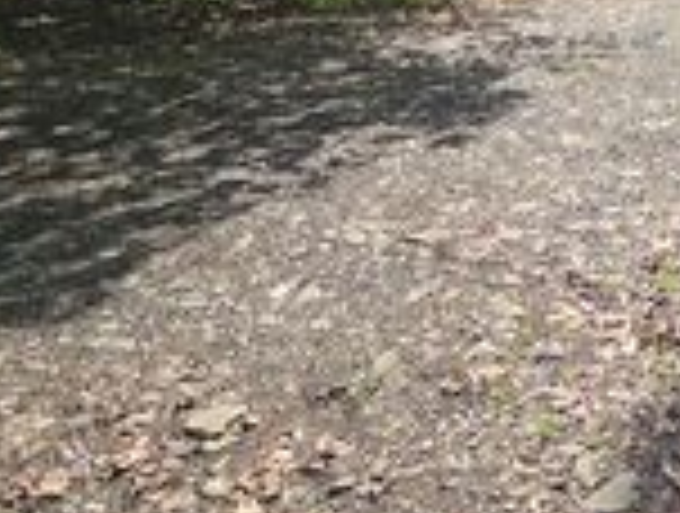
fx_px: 729
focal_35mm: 37
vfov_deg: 35.5
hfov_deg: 39.4
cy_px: 11
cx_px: 772
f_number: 2.2
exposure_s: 1/1681
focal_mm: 2.2
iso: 50
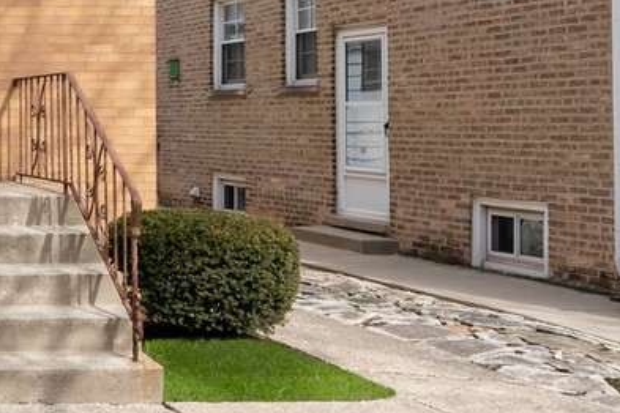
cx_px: -319
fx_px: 1137
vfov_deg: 20.4
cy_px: 93
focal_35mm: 66
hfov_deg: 23.9
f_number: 8
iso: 200
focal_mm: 16
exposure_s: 1/400
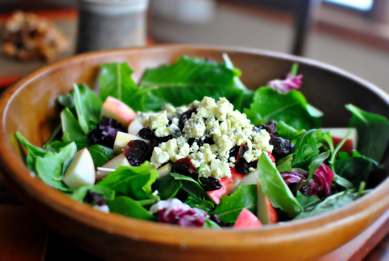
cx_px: 194
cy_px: 130
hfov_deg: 37.8
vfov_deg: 25.8
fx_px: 568
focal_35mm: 52
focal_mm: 35
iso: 400
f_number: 2
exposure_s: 1/200
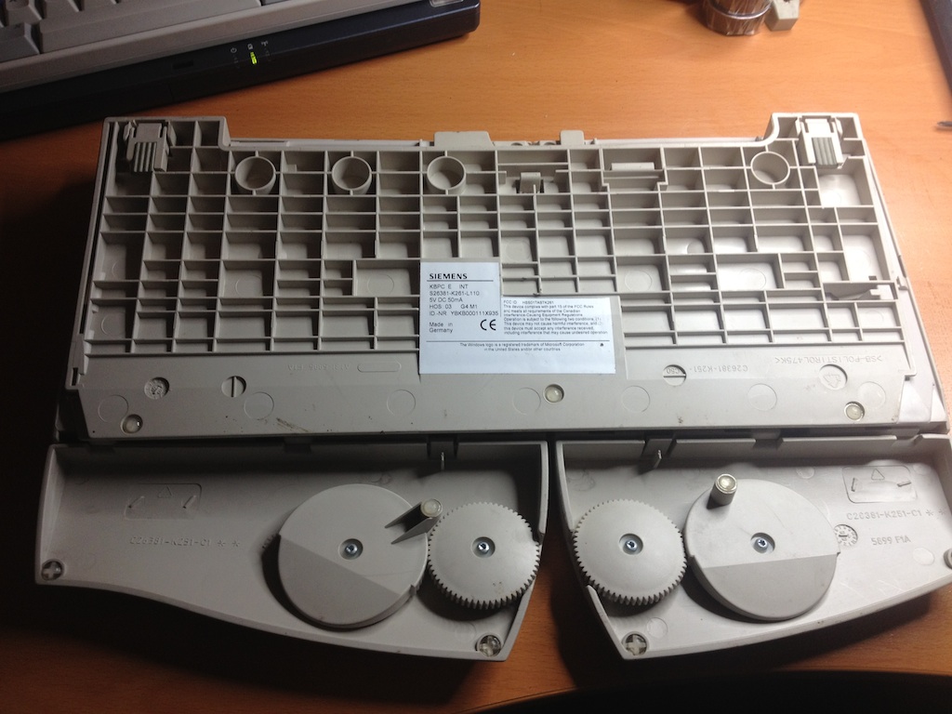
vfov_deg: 40.7
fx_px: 963
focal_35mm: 35
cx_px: 476
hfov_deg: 52.6
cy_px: 357
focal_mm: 4.28
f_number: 2.4
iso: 80
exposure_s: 1/60
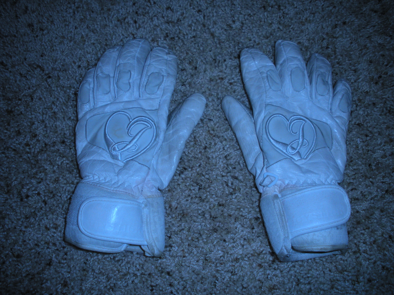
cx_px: 197
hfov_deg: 52.6
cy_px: 148
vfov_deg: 40.7
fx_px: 398
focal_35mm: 35
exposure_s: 1/60
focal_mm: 6.3
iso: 200
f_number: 3.5
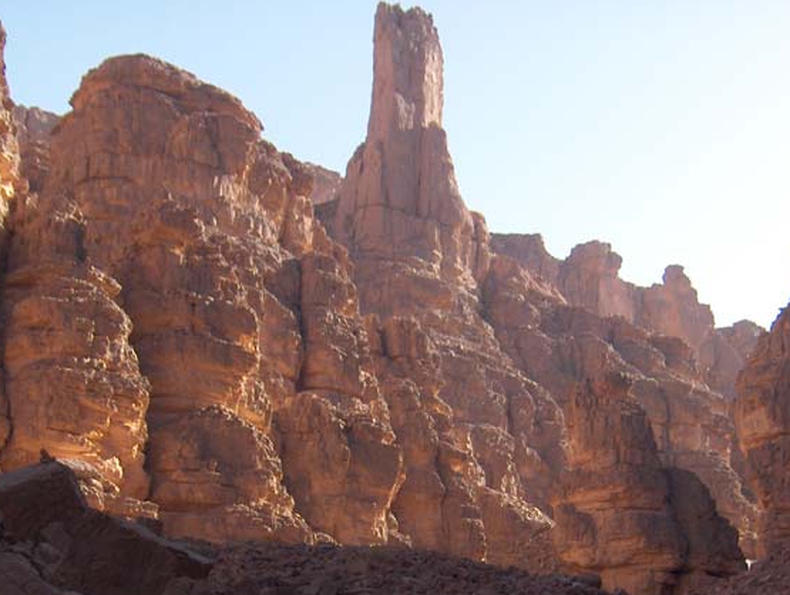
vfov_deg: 20.1
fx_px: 1646
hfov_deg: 27.0
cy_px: 520
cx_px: 461
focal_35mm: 72
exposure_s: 1/405
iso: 100
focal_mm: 8
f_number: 2.8
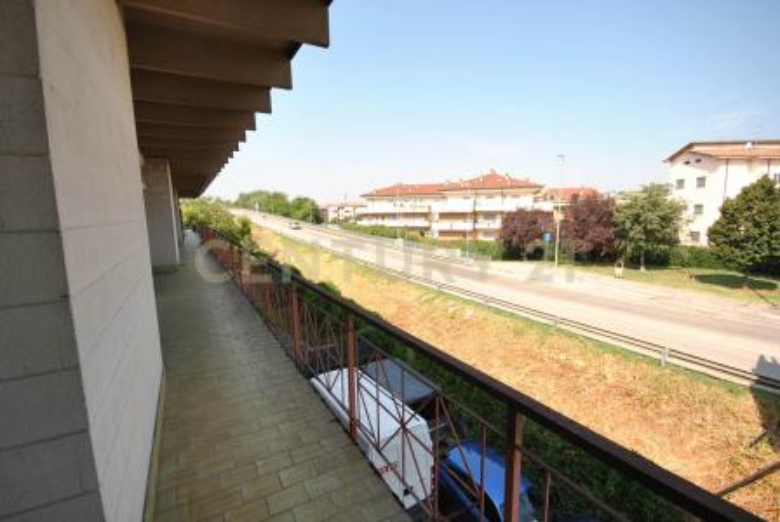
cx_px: 390
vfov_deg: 77.5
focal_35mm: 15
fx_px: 325
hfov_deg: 100.3
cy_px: 261
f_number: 6.3
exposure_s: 1/160
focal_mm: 10
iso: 100
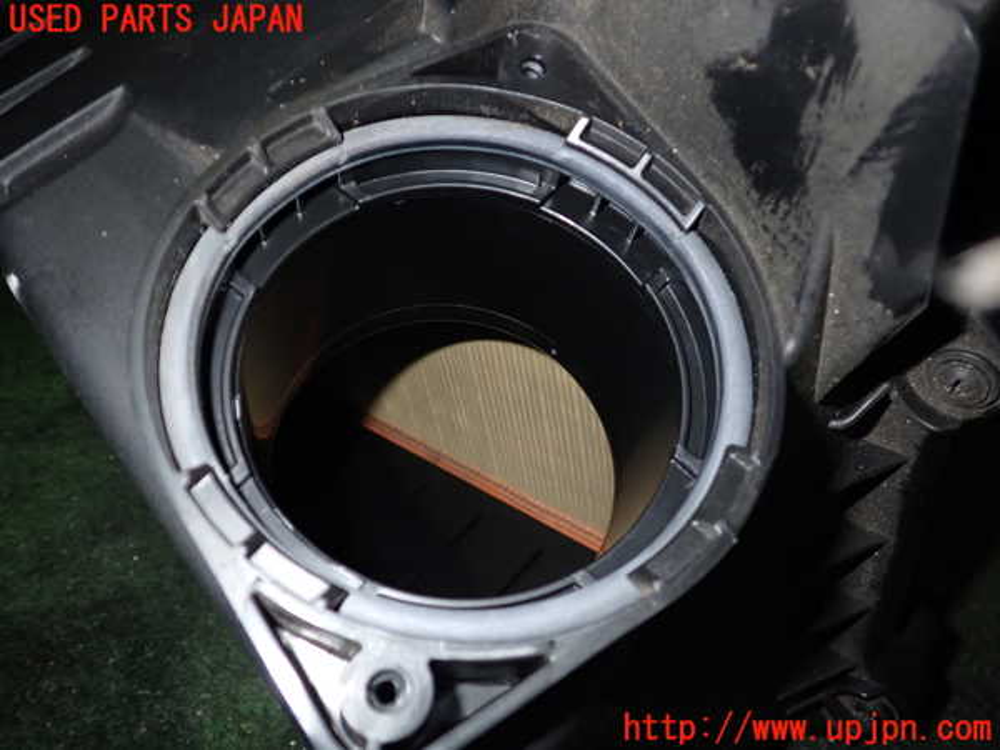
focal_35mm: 30
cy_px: 375
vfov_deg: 46.8
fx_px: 867
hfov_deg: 60.0
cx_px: 500
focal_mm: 5.4
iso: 200
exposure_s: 1/30
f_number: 6.3
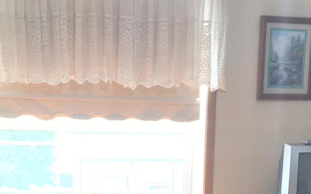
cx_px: 181
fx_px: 805
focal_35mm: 95
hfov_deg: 21.8
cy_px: 313
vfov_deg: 12.9
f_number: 2.2
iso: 32
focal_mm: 4.15
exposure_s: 1/60
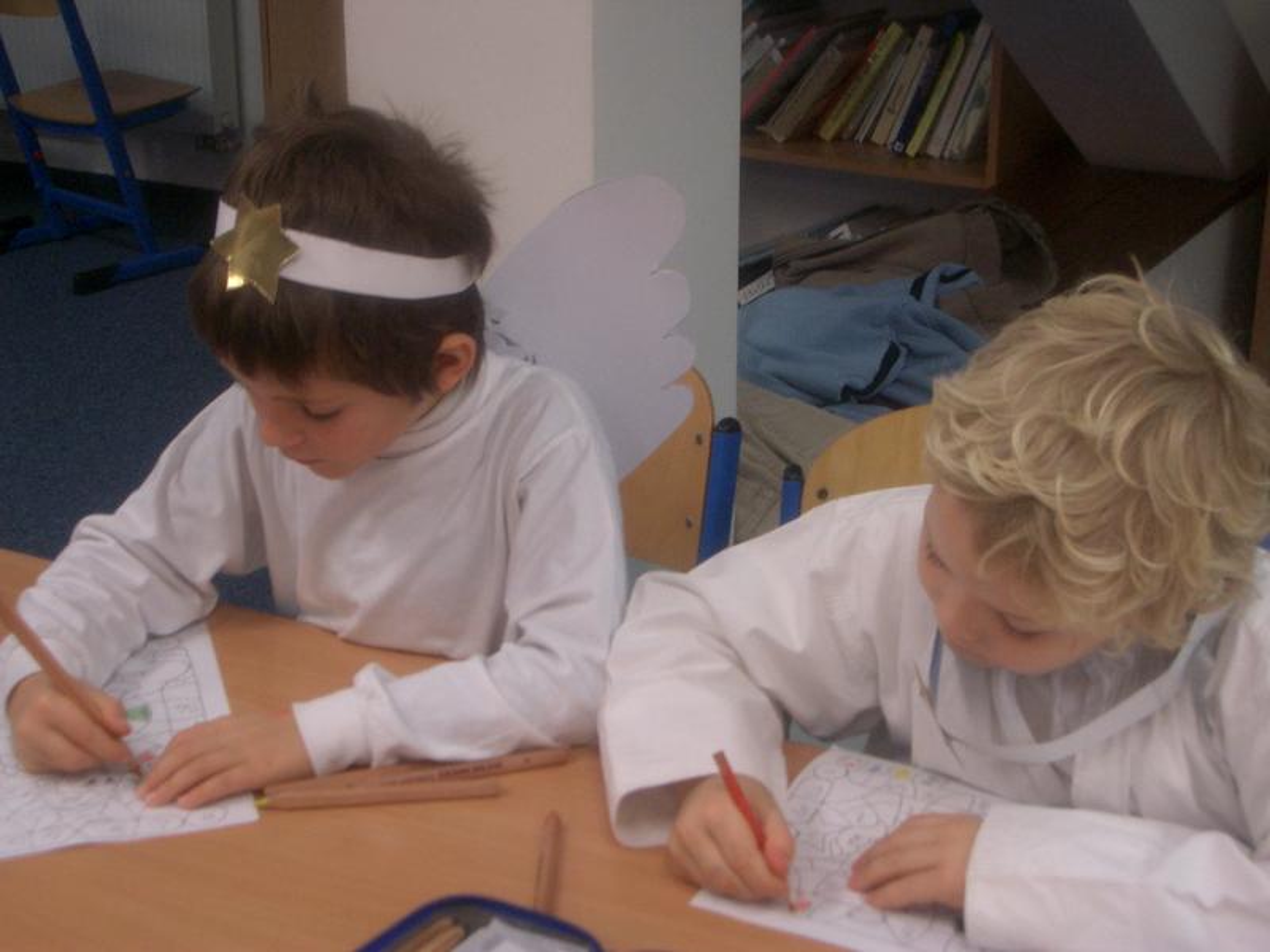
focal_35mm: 62
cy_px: 476
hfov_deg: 31.2
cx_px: 635
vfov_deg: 23.7
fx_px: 2275
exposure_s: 1/60
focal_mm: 10.2
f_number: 3.5
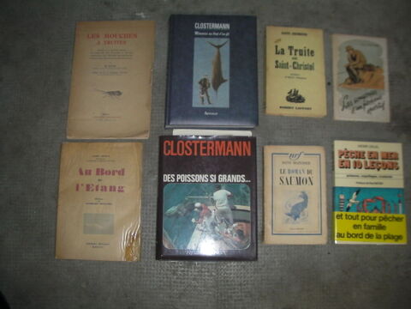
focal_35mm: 38
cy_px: 154
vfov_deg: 37.7
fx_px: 451
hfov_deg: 49.0
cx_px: 206
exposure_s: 1/30
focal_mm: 6.3
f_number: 3.5
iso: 200
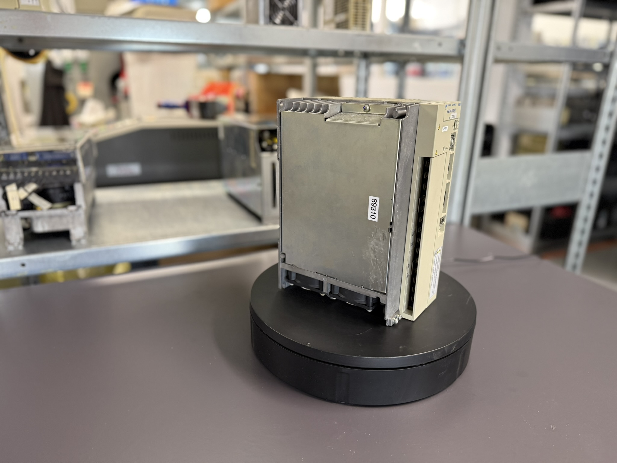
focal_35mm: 24
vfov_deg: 56.8
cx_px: 308
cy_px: 232
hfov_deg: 71.6
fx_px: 428
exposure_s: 1/50
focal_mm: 6.76
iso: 250
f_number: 1.78
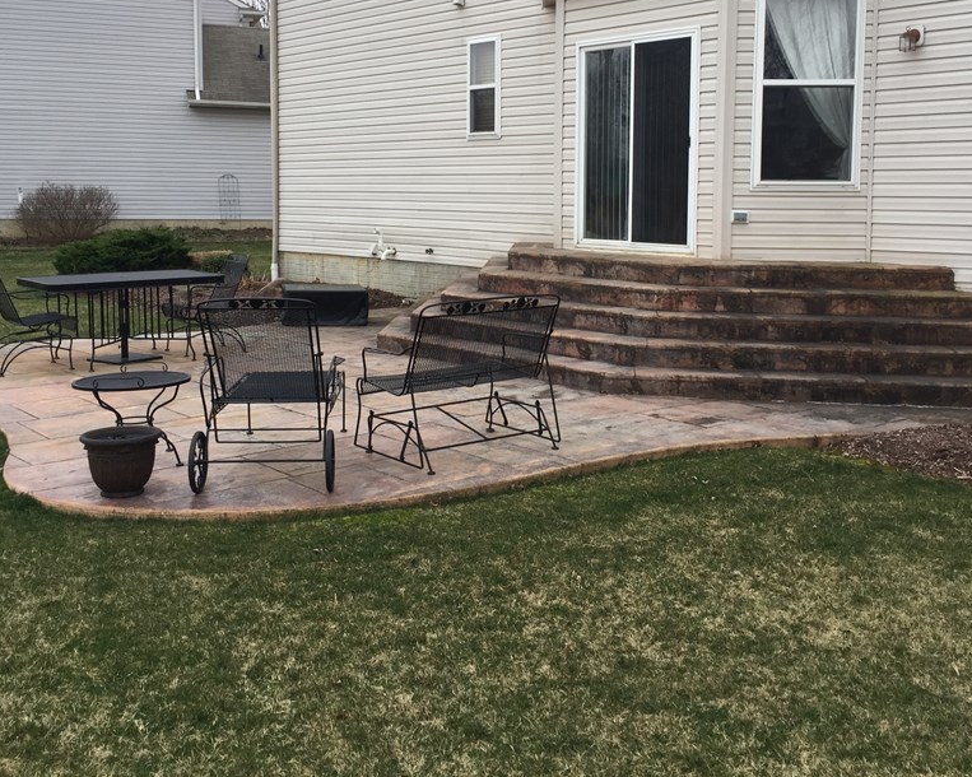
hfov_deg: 47.9
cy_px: 289
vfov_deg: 38.9
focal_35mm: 38
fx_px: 1093
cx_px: 507
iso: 40
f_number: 2.2
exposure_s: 1/120
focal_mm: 4.15
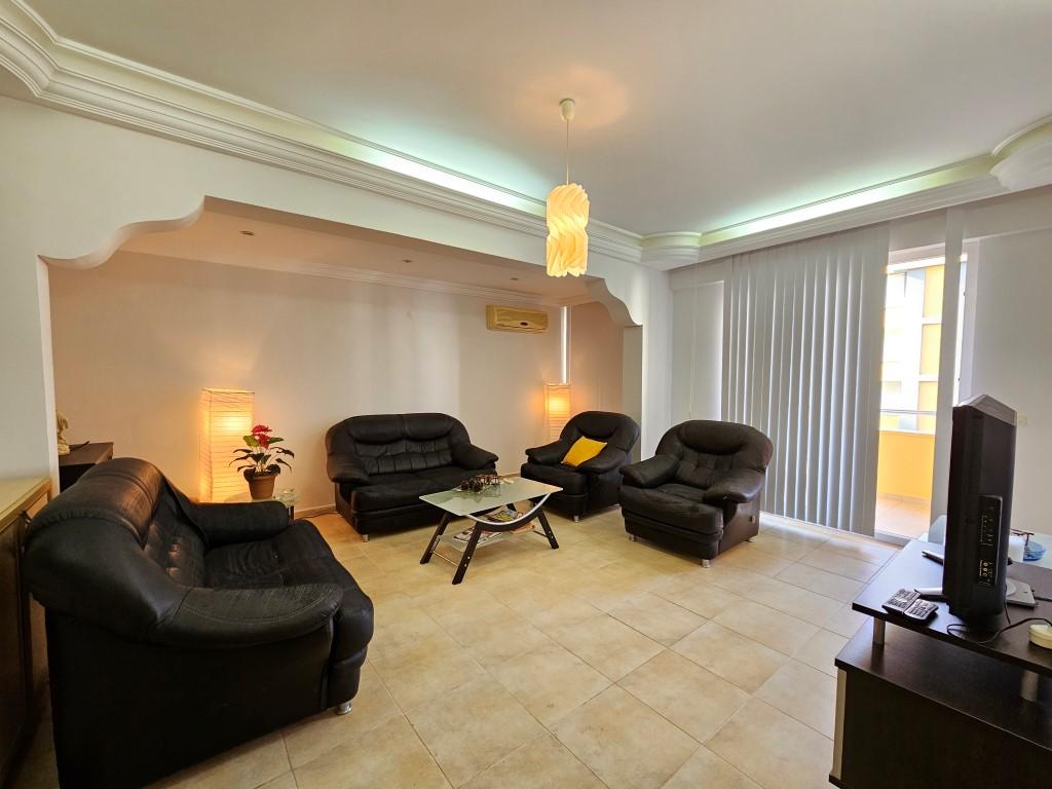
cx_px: 526
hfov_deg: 106.2
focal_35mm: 13
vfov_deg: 89.9
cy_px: 394
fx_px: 395
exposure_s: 1/50
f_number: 2.2
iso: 160
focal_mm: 2.2
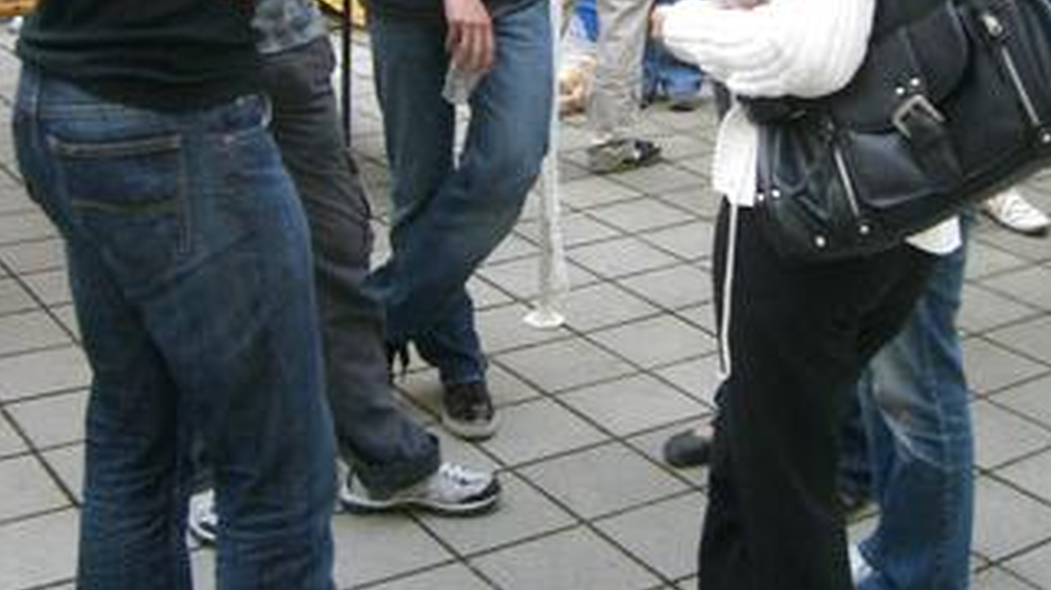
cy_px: 16
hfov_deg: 33.8
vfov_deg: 18.9
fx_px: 1727
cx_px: 557
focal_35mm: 62
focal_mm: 6.2
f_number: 2.7
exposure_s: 1/80
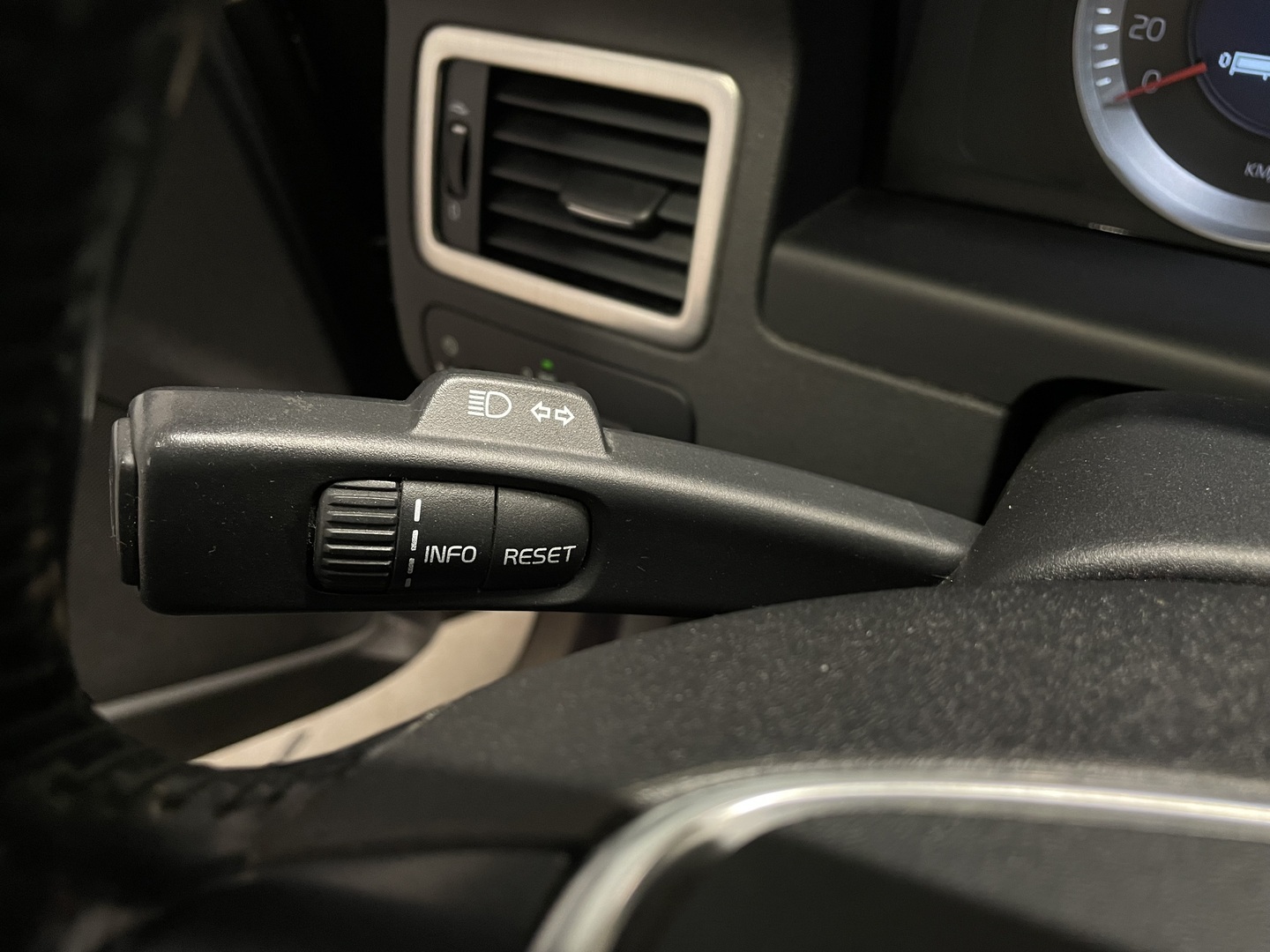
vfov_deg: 53.1
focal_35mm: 26
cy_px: 476
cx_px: 635
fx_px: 954
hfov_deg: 67.3
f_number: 1.6
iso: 250
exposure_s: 1/50
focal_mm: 4.2
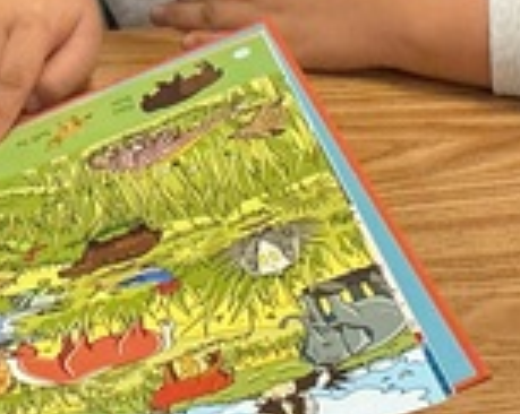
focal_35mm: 148
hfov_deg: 12.9
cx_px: 54
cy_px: 98
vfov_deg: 10.4
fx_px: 2275
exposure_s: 1/60
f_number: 1.8
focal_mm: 3
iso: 160
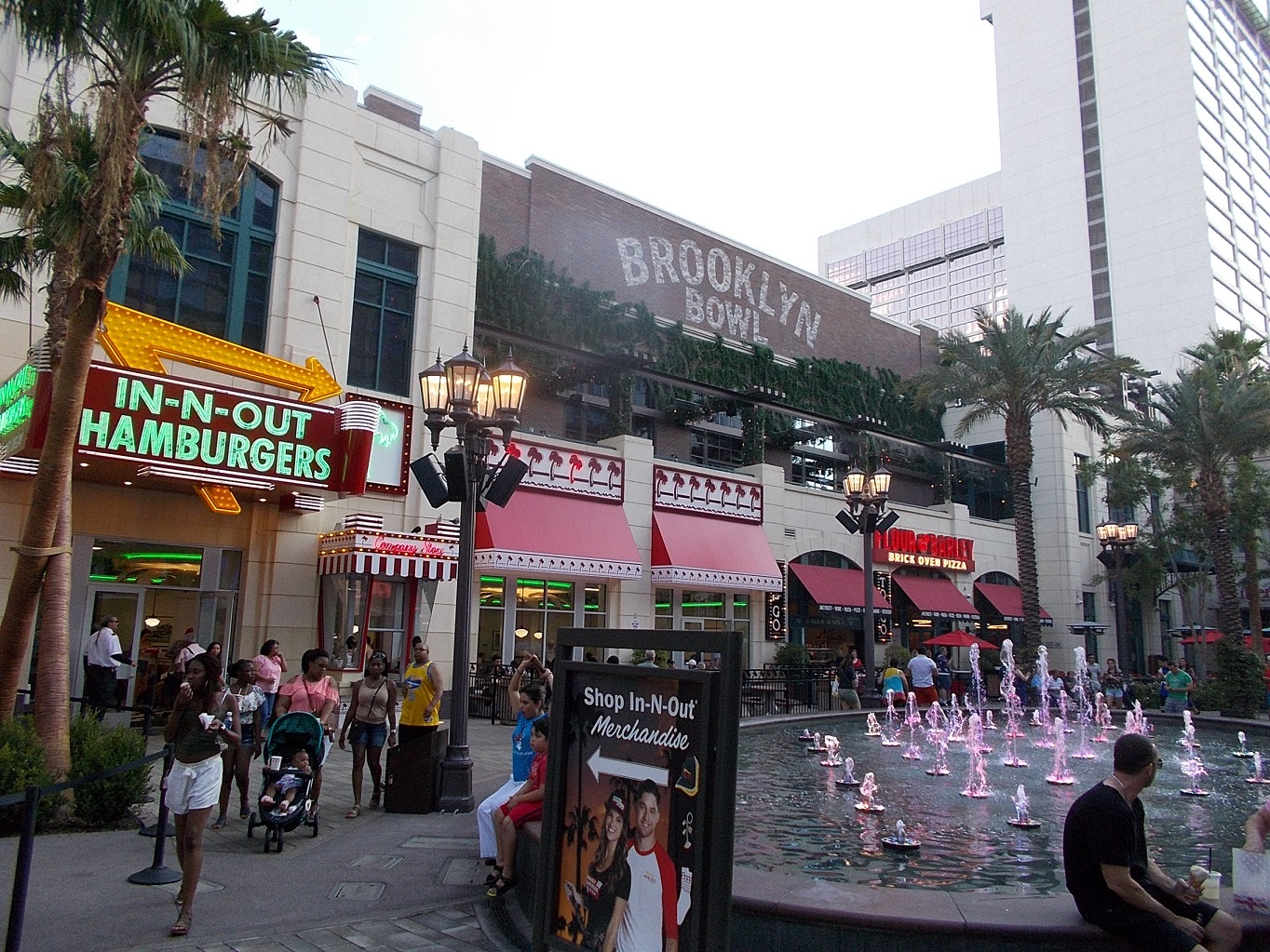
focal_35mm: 26
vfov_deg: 53.1
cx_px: 635
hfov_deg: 67.3
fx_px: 954
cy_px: 476
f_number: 3.2
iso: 160
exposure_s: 1/250
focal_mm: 4.6
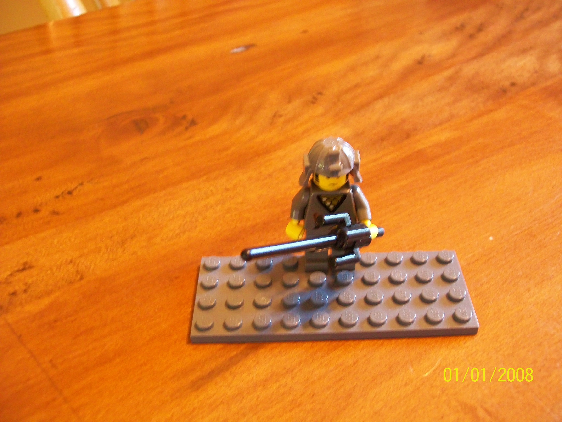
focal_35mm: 36
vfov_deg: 39.7
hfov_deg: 51.4
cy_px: 211
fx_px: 584
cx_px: 281
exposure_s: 1/8
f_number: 2.7
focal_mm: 6
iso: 200
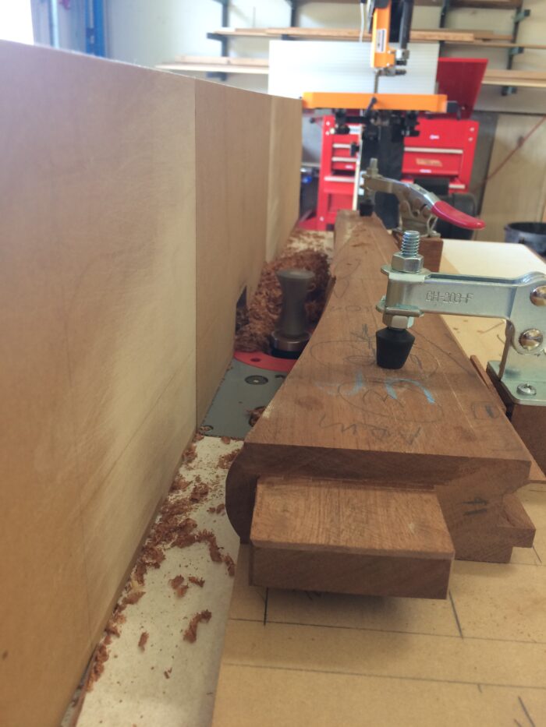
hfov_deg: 48.2
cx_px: 273
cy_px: 364
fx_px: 610
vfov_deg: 61.7
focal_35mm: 29
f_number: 2.2
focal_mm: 4.15
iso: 50
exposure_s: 1/30
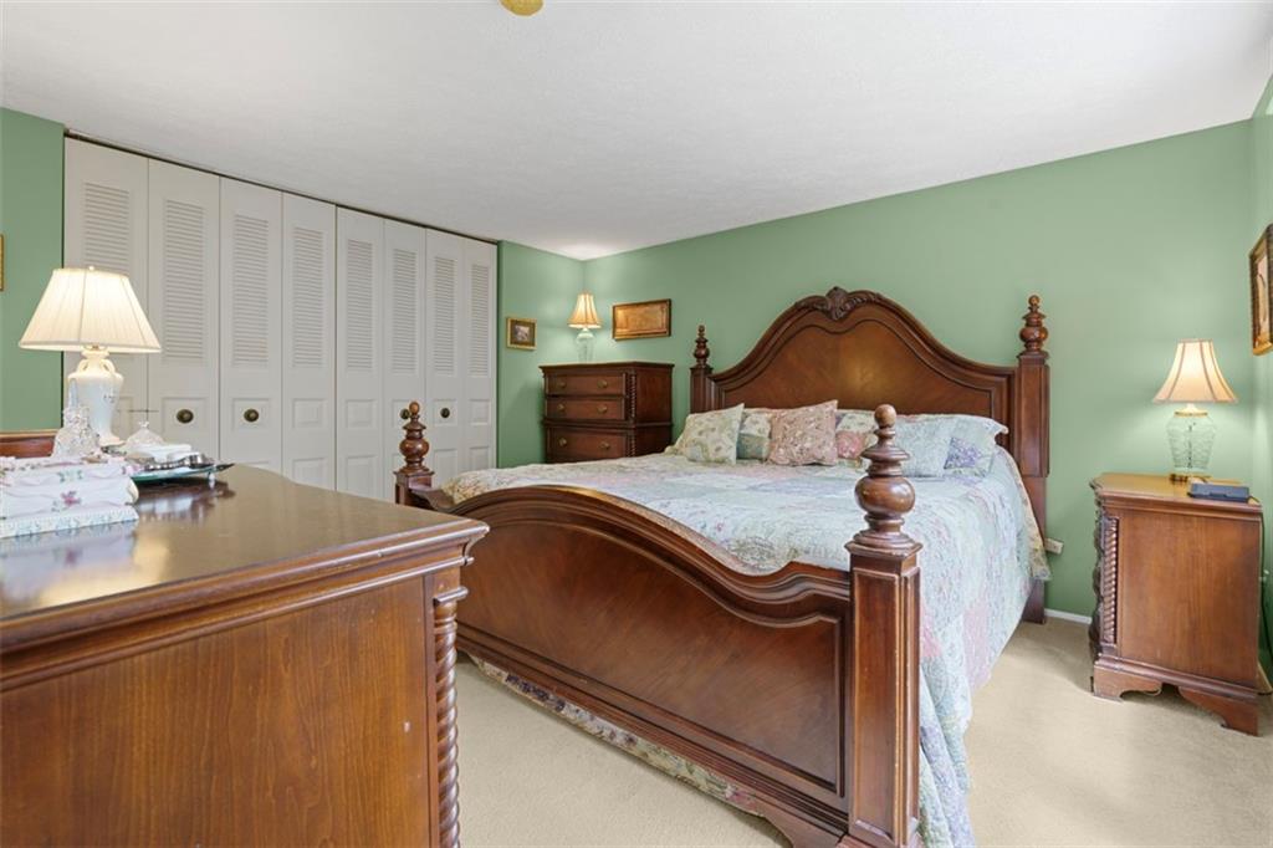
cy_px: 424
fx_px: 566
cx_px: 636
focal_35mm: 16
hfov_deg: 96.8
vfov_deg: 73.7
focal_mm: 16
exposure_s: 1/6
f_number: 8
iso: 400
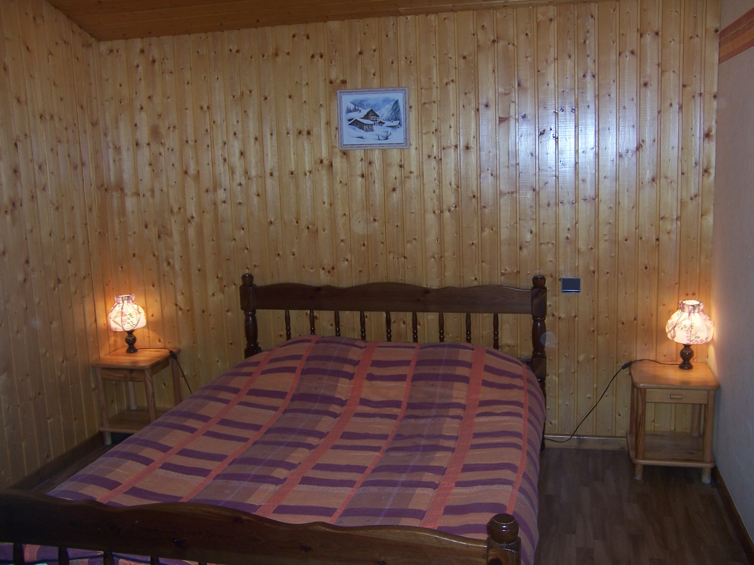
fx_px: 719
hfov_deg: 55.4
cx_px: 377
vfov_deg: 42.9
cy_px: 282
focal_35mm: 33
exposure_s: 1/60
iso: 80
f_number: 2.8
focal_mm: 5.5
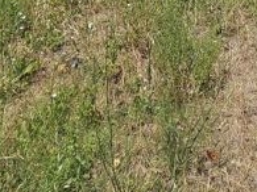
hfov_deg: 37.3
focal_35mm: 47
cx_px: 241
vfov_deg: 21.3
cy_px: -147
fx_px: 349
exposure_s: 1/2797
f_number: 2.2
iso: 50
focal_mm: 2.2
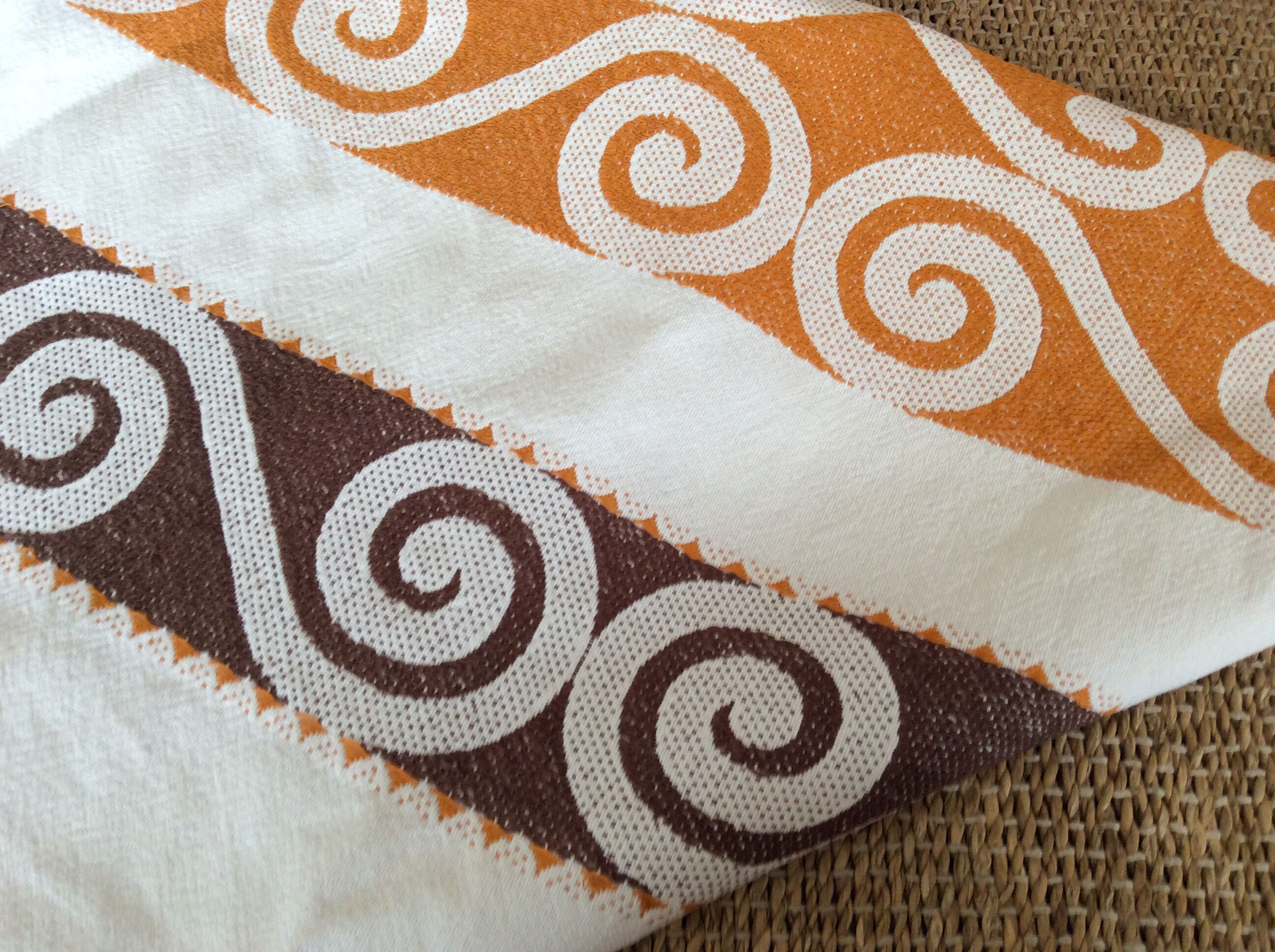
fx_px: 1177
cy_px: 476
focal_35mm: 32
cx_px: 638
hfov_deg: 56.9
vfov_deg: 44.1
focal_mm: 3.3
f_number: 2.4
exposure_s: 1/25
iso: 50
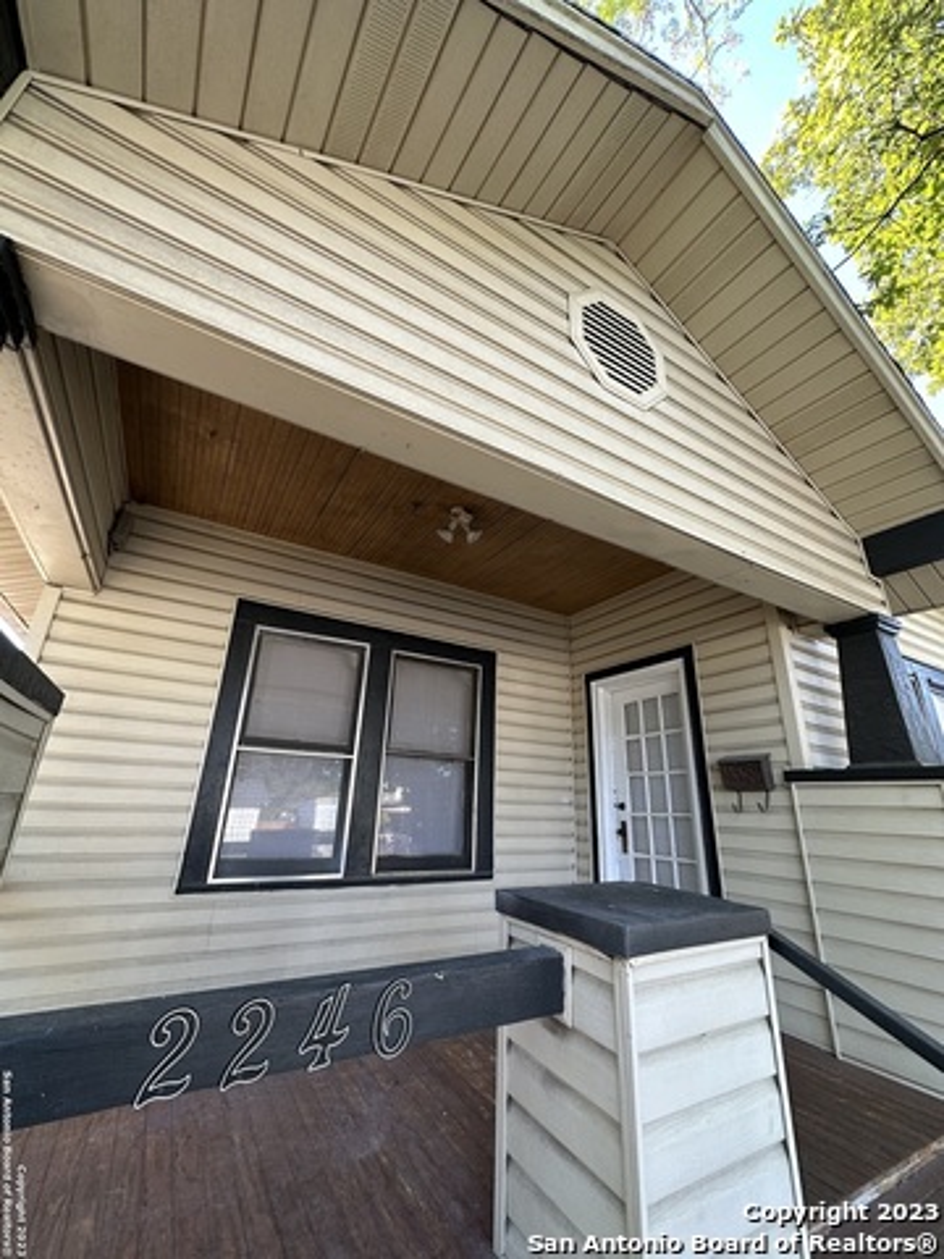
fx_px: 509
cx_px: 472
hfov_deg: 85.7
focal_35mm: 14
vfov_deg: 102.1
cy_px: 630
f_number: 2.2
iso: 64
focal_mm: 2.22
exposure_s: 1/99
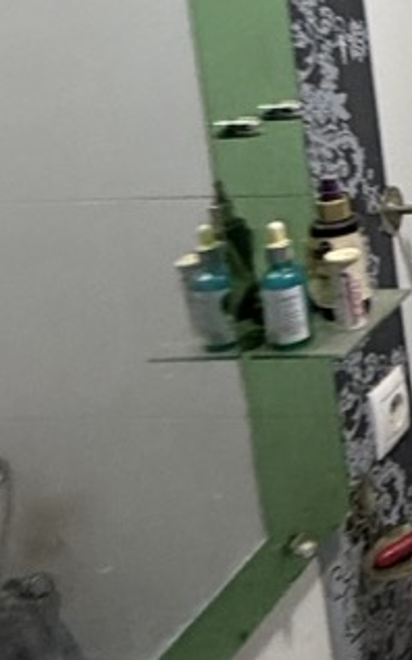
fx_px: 1078
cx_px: 776
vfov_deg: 32.1
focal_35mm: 60
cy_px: 48
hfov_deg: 17.1
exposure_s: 1/50
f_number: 2.2
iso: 320
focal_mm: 2.22
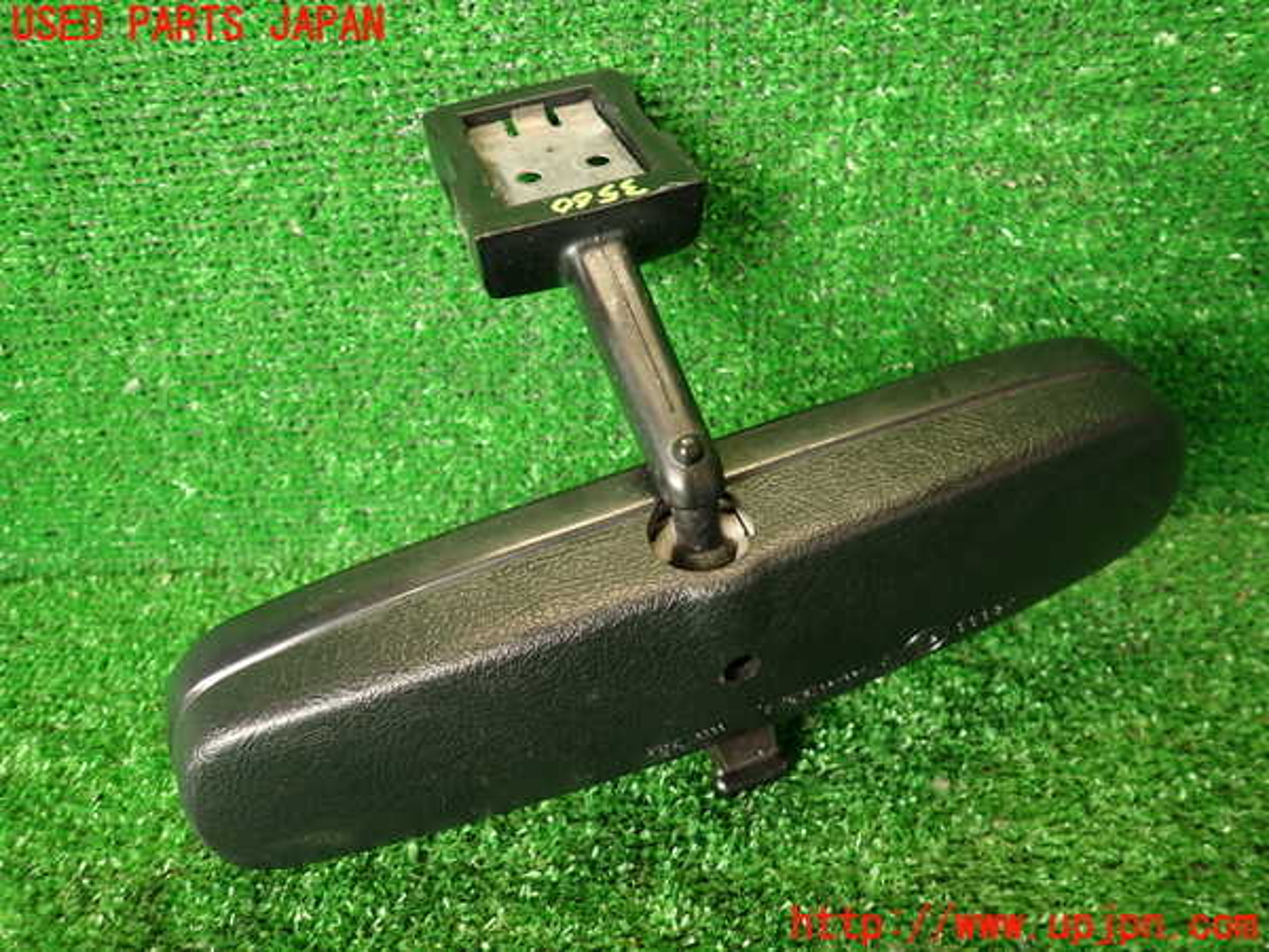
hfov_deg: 69.4
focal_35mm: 25
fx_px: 916
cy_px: 476
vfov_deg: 54.9
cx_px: 634
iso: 200
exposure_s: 1/40
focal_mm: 4.5
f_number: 2
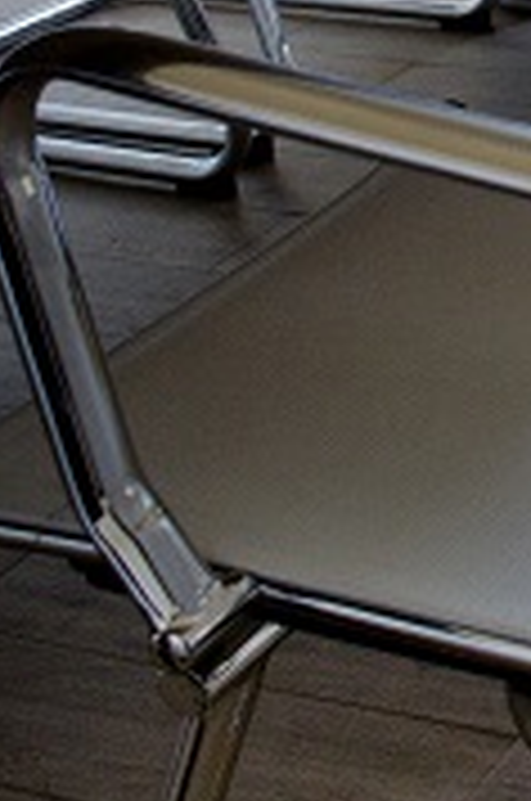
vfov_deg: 17.0
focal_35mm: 114
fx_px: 2532
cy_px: -225
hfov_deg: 11.2
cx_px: 940
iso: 100
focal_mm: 18
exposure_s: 1/200
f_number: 3.5
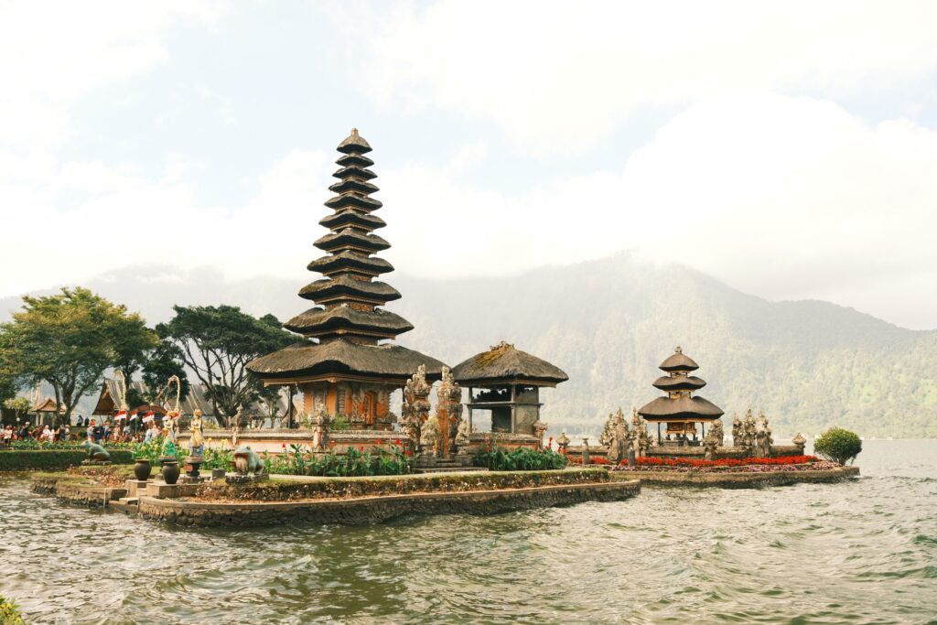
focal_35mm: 31
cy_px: 312
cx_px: 468
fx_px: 807
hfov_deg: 60.3
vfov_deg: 42.3
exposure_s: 1/150
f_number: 5
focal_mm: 20.9
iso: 320
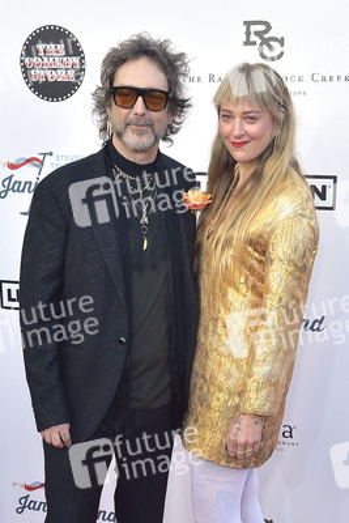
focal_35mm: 38
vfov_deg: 50.7
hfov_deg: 35.1
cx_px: 174
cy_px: 262
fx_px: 552
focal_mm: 38
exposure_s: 1/250
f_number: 6.3
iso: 500
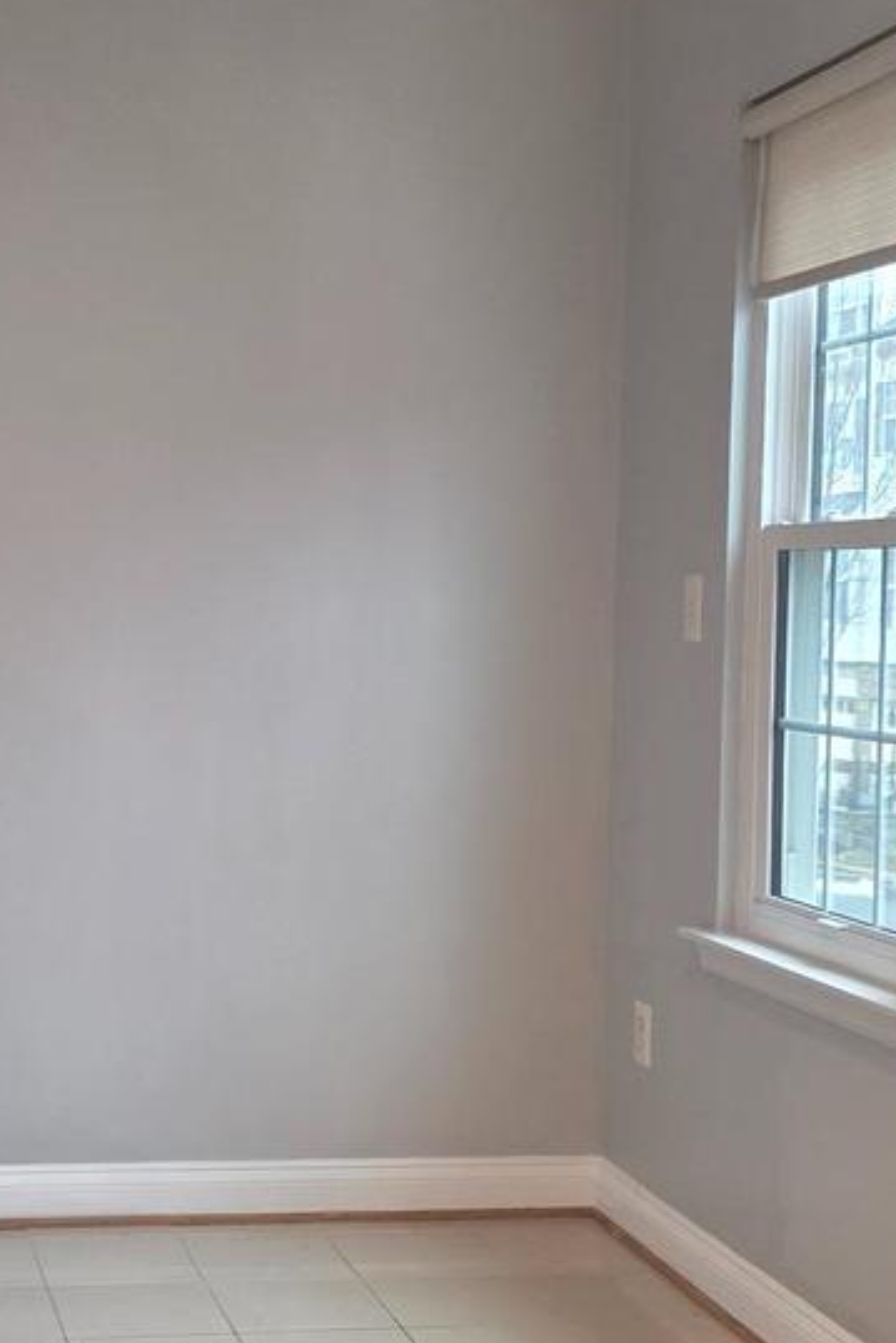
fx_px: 2388
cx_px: 170
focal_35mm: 64
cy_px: 731
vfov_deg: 31.4
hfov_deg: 21.0
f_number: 1.7
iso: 100
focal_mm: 6.3
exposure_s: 1/120
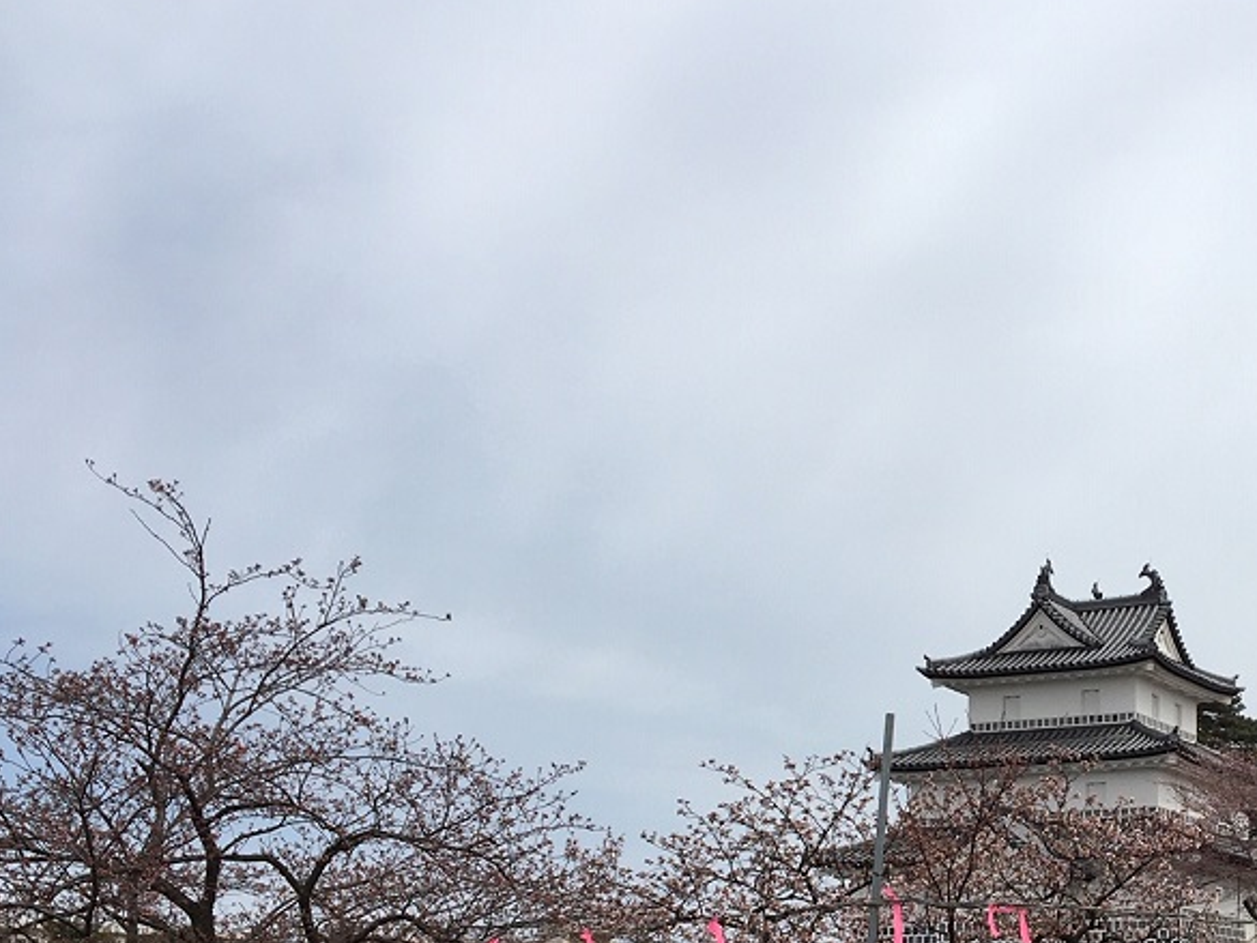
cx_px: 1077
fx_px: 2179
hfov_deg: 31.0
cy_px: 780
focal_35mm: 60
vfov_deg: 24.0
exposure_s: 1/2331
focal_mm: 4.15
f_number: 2.2
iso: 25
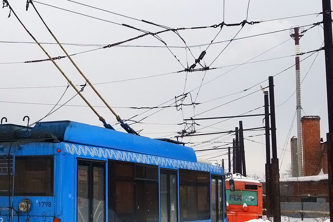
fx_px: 638
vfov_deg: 19.7
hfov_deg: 28.6
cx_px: 67
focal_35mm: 69
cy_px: 119
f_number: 5.6
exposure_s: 1/500
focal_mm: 13.9
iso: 125
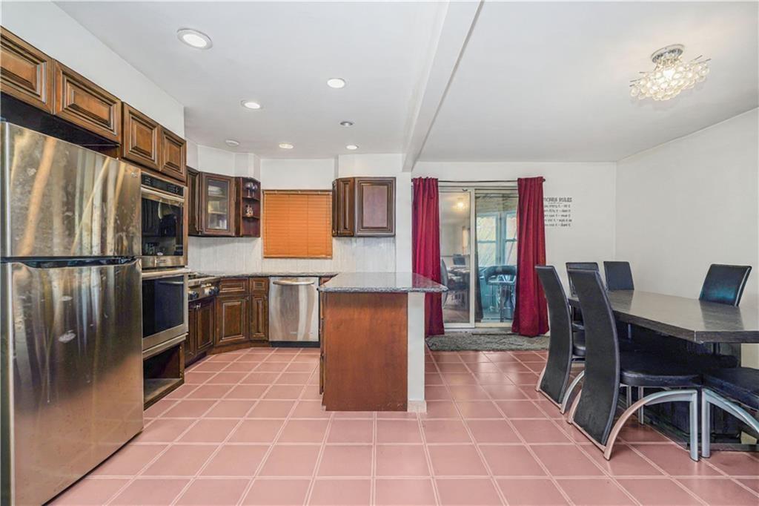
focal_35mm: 16
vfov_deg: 73.7
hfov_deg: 96.8
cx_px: 380
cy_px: 253
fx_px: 337
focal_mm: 16
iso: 50
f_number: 4
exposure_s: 1/25
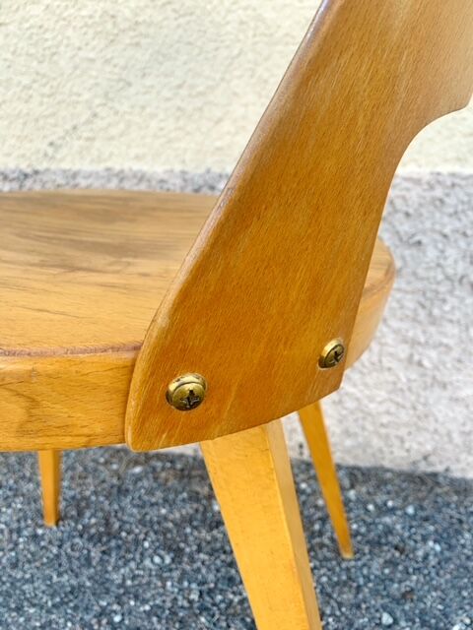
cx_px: 236
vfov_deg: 67.3
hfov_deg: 53.1
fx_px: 474
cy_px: 315
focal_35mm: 26
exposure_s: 1/122
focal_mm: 4.25
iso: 25
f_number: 1.8
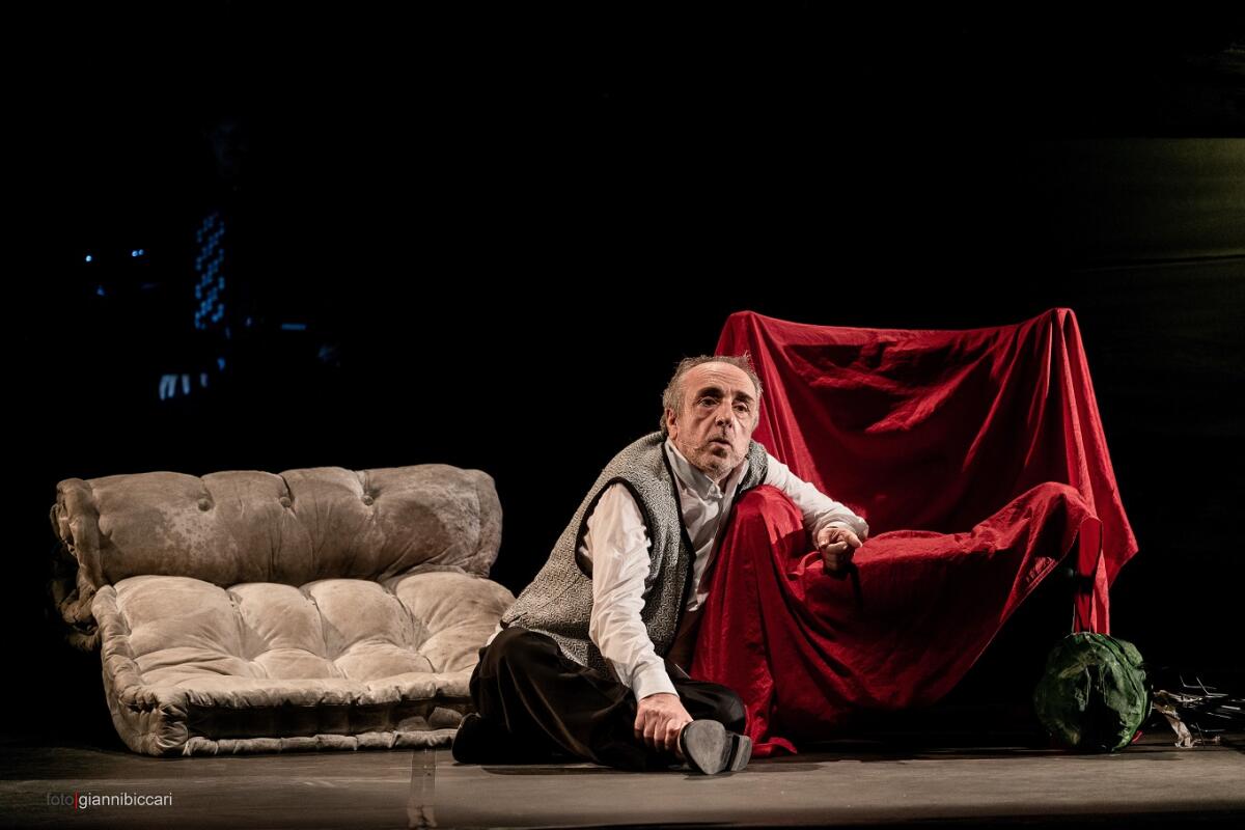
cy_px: 415
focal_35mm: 155
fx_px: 5360
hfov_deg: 13.2
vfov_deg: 8.9
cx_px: 622
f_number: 4
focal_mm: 155
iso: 800
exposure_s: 1/60
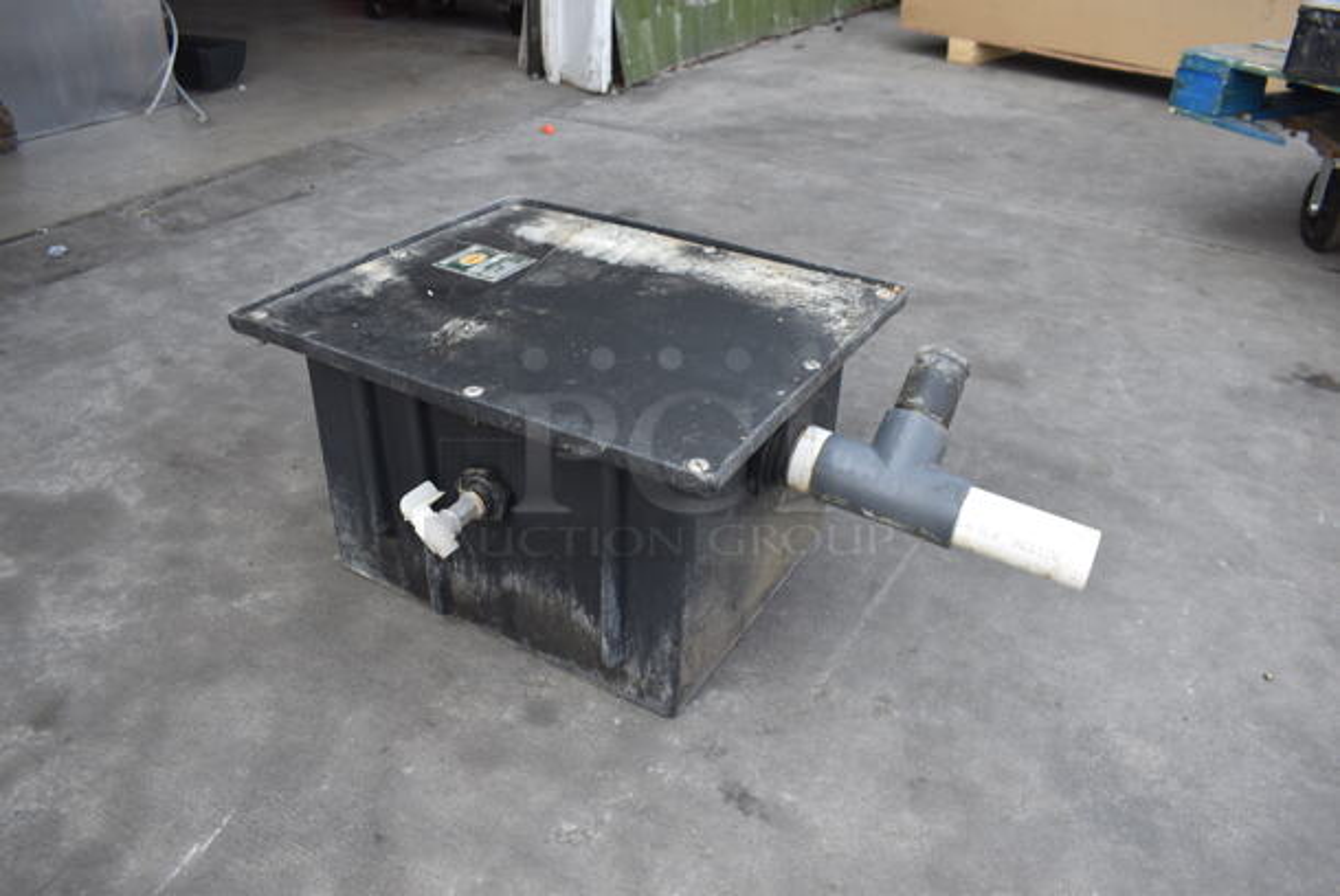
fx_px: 1006
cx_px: 670
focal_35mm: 27
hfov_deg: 67.3
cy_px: 448
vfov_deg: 48.0
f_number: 5
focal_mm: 18
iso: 100
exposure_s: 1/100
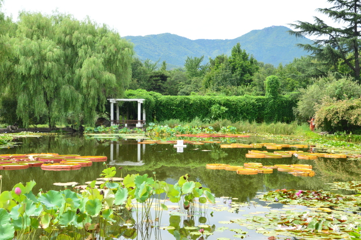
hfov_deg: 37.5
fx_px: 531
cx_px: 171
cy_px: 121
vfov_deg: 25.5
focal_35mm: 53
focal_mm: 30
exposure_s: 1/250
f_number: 16
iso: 720
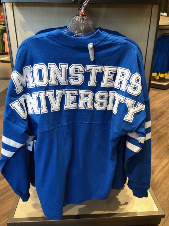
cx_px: 84
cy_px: 113
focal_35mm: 28
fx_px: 182
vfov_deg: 63.4
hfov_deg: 49.8
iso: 40
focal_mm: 3.99
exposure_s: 1/30
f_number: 1.8
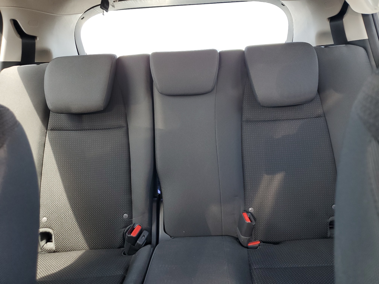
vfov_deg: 53.1
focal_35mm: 26
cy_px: 142
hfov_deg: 67.3
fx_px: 285
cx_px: 190
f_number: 1.5
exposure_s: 1/60.2
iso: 61
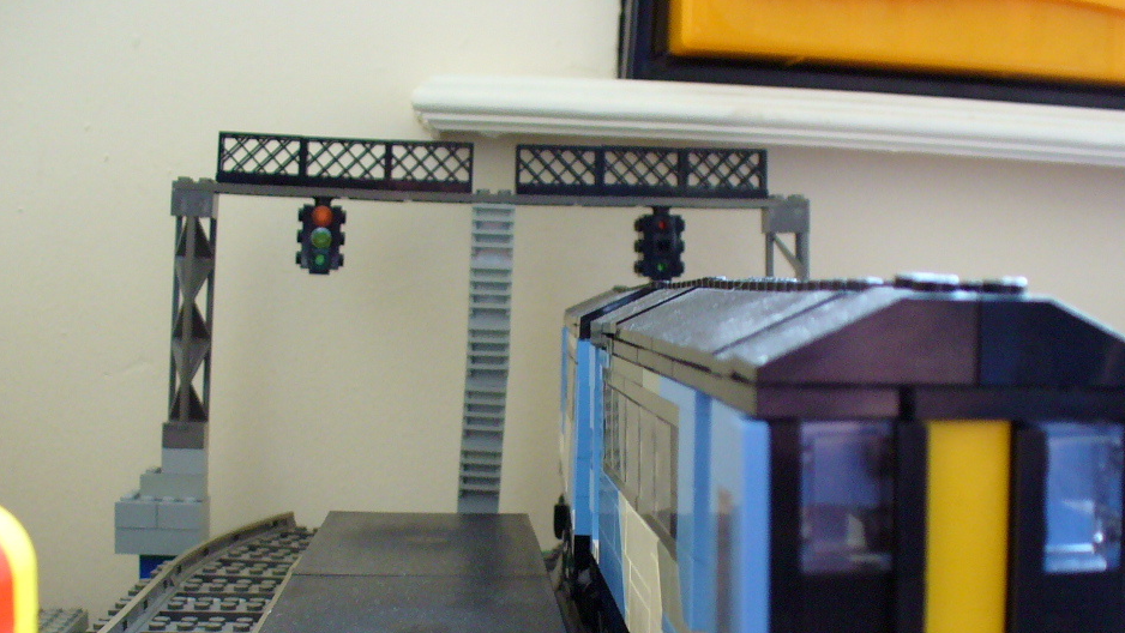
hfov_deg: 37.8
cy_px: 553
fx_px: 1641
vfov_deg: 21.4
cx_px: 631
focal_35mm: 55
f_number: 2.8
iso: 200
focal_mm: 6.1
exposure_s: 1/15
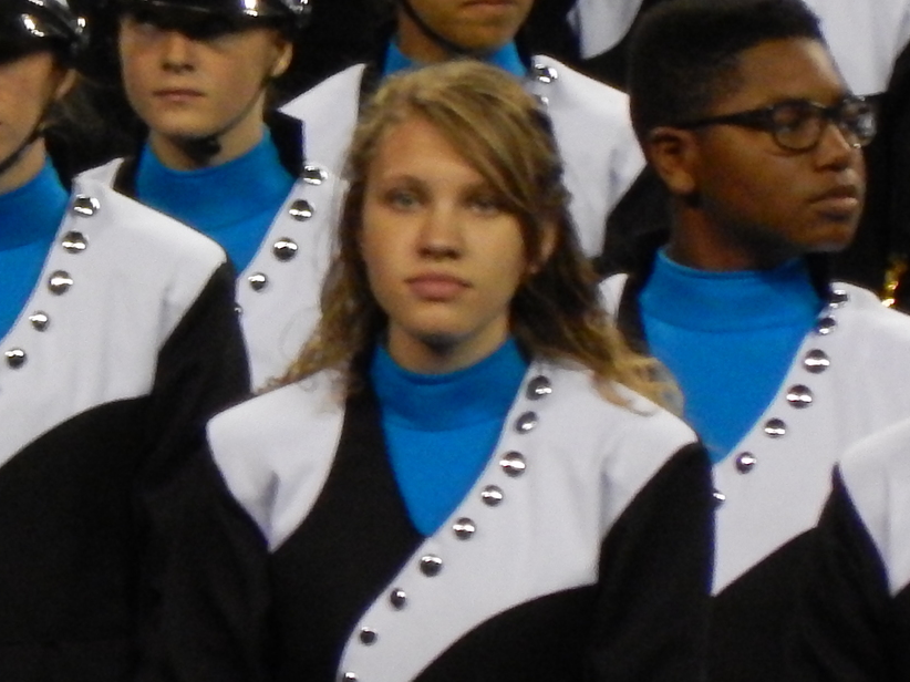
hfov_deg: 1.0
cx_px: -187
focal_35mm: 2053
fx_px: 53954
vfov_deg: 0.7
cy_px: 256
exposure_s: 1/125
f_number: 5.8
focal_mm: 120
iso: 800
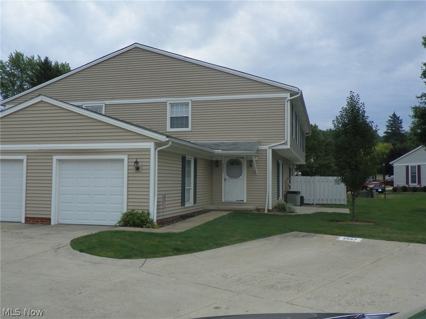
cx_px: 213
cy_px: 160
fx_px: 443
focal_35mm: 36
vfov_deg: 39.7
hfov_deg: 51.4
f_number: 4
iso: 64
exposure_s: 1/400
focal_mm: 6.4
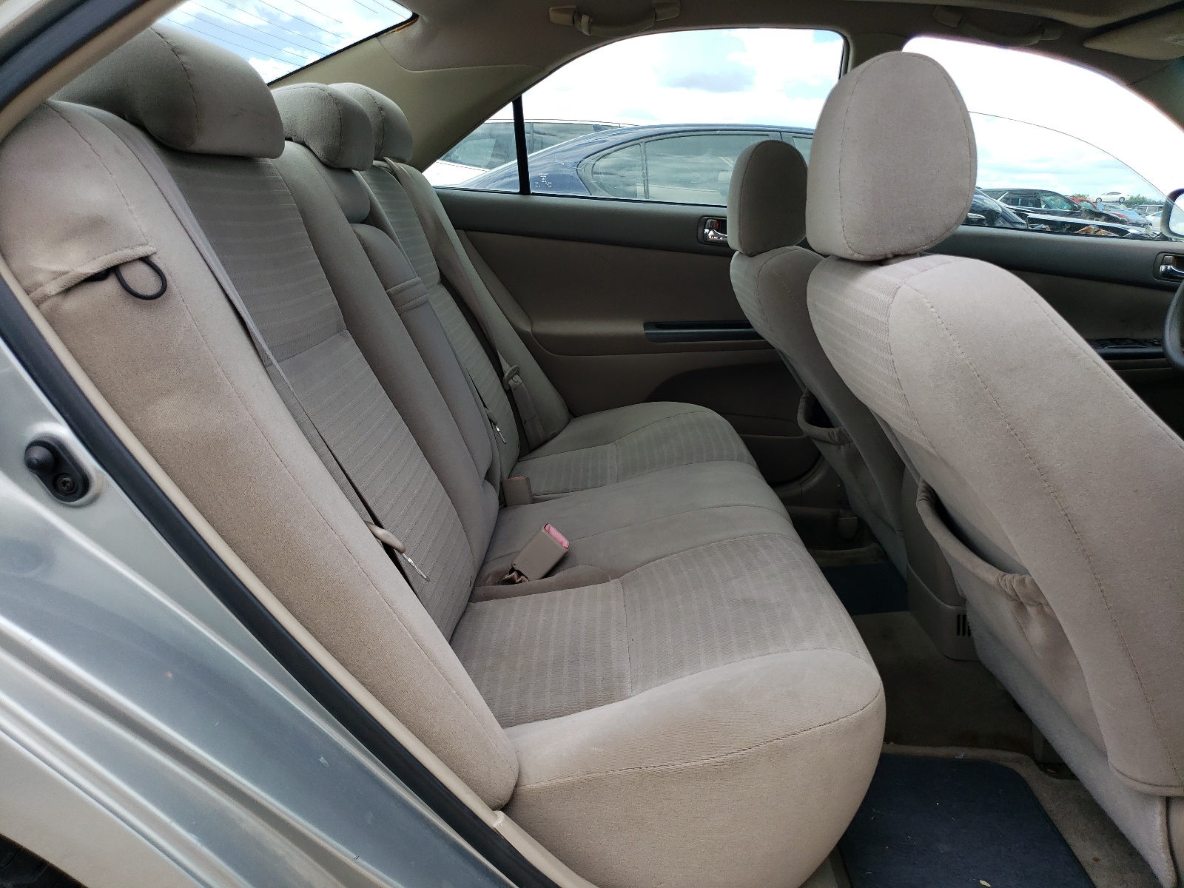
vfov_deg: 53.1
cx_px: 592
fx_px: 889
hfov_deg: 67.3
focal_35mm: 26
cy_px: 444
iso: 50
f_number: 1.5
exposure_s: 1/909
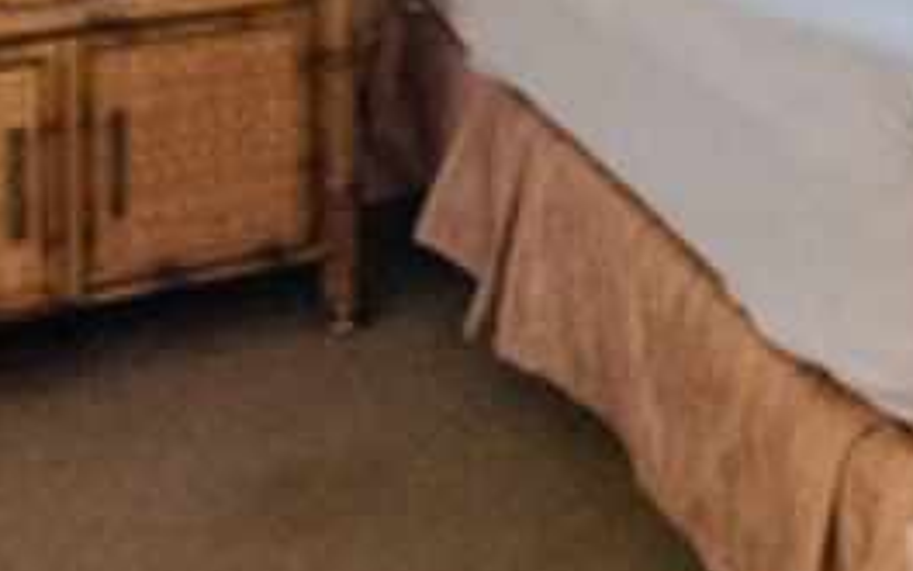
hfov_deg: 22.8
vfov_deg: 15.7
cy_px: -426
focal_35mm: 72
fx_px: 1792
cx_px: 1404
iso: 3200
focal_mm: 7
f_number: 4
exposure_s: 1/50
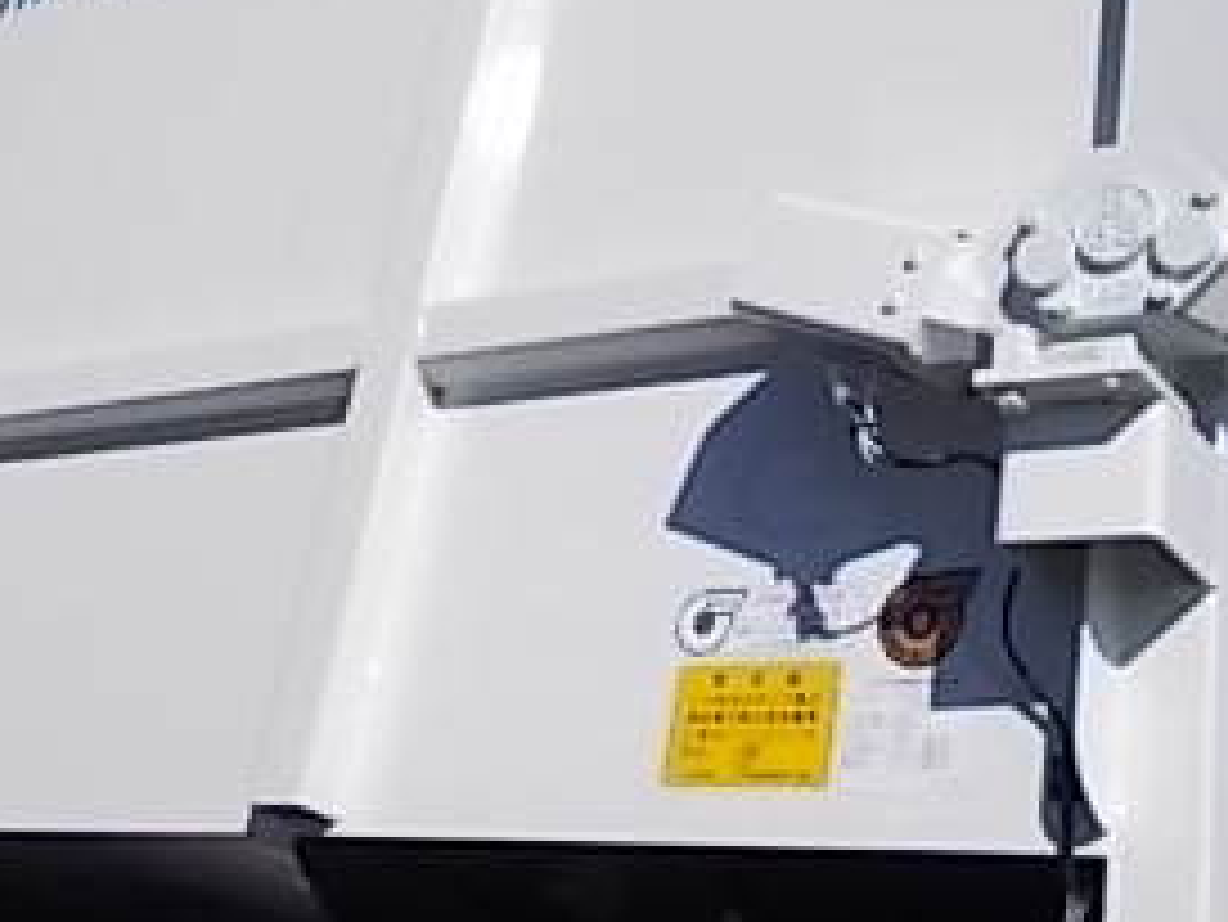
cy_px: 117
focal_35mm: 61
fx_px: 2165
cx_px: 634
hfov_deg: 31.7
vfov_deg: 23.5
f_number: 8
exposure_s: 1/320
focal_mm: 4.6
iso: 80
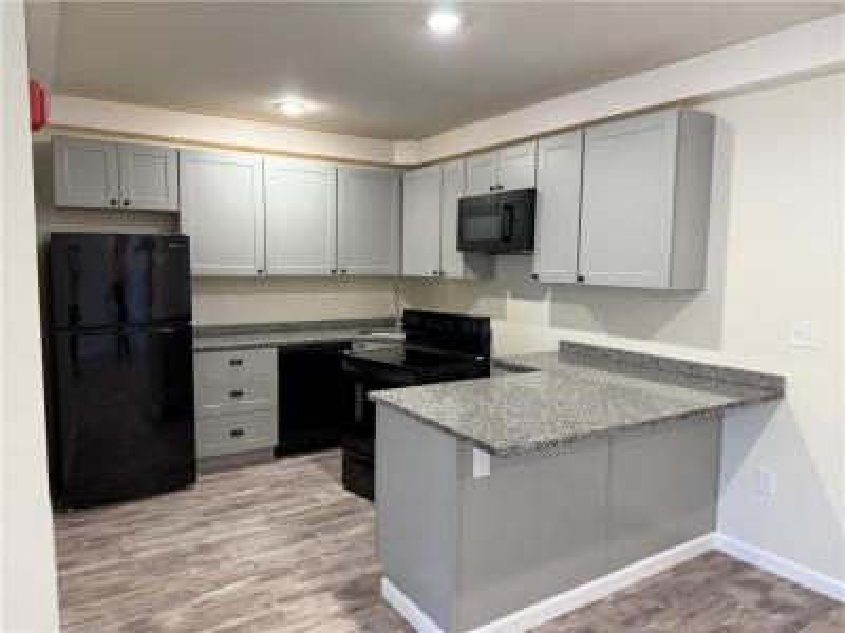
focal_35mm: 24
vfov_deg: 56.8
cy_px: 316
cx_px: 422
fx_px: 586
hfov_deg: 71.6
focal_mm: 6.76
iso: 250
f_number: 1.78
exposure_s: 1/60
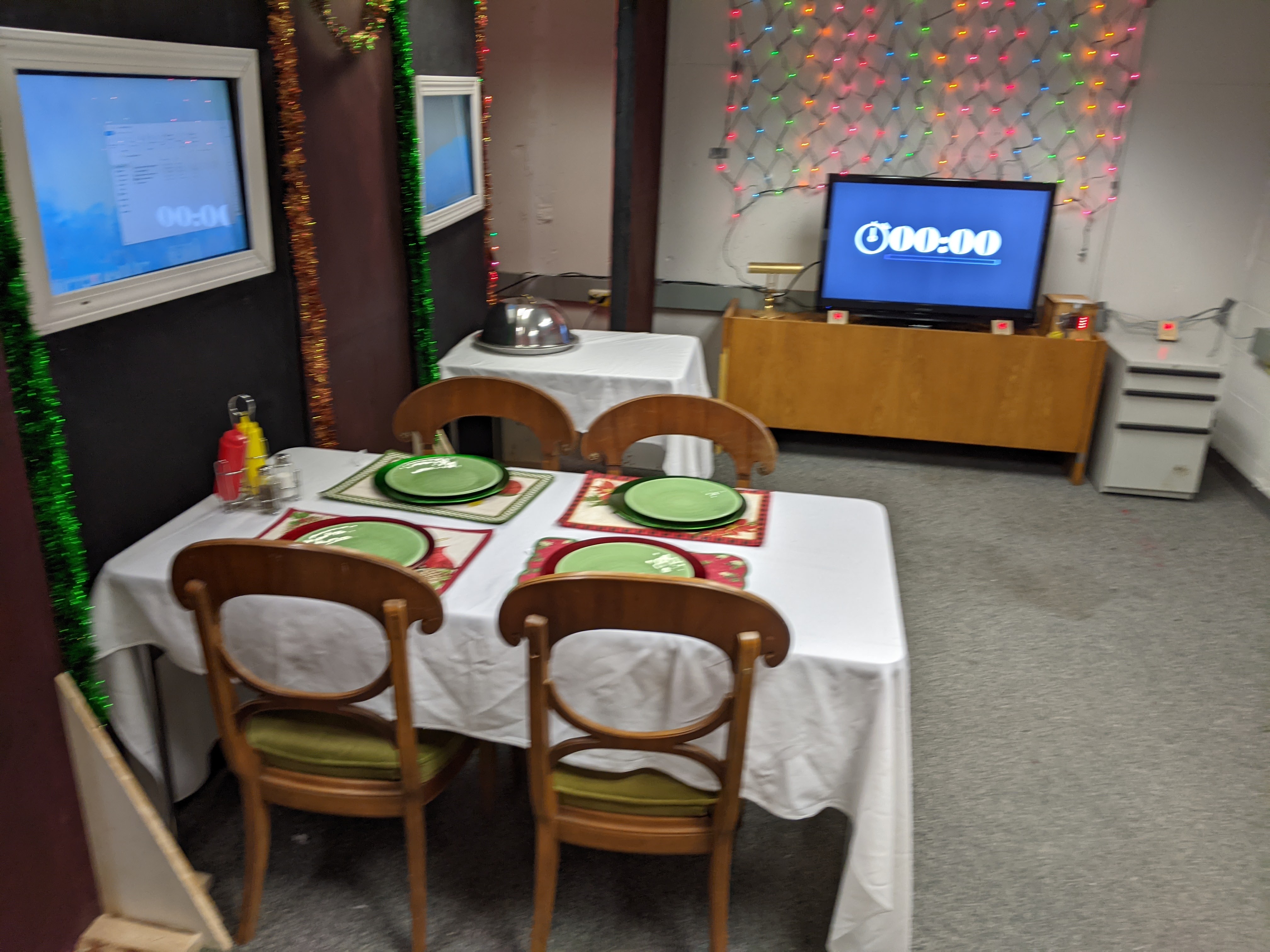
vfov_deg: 51.4
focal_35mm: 27
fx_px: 991
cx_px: 635
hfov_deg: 65.3
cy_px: 476
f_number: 1.8
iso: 52
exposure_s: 1/30
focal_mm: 4.44
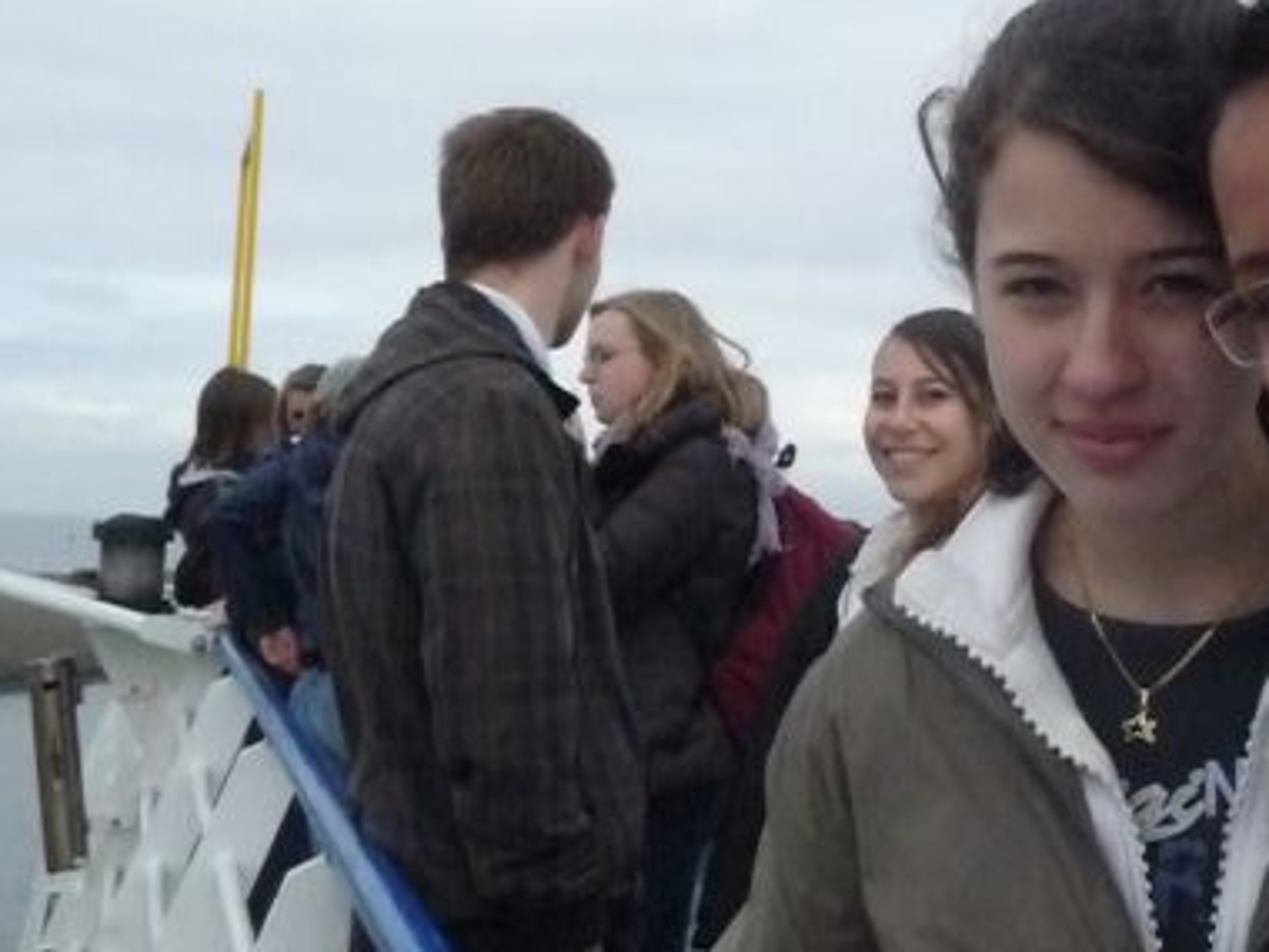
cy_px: 204
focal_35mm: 64
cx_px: 958
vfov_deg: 22.6
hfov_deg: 29.8
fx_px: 2346
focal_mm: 6.3
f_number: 9
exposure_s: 1/2000
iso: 1600
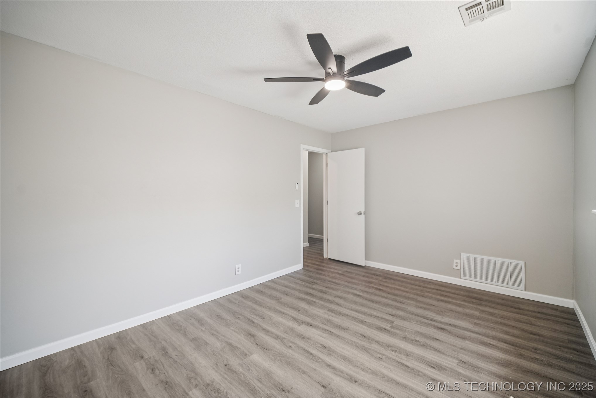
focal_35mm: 14
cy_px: 199
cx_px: 298
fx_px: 232
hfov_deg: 104.3
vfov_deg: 81.2
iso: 1600
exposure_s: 1/100
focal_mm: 14
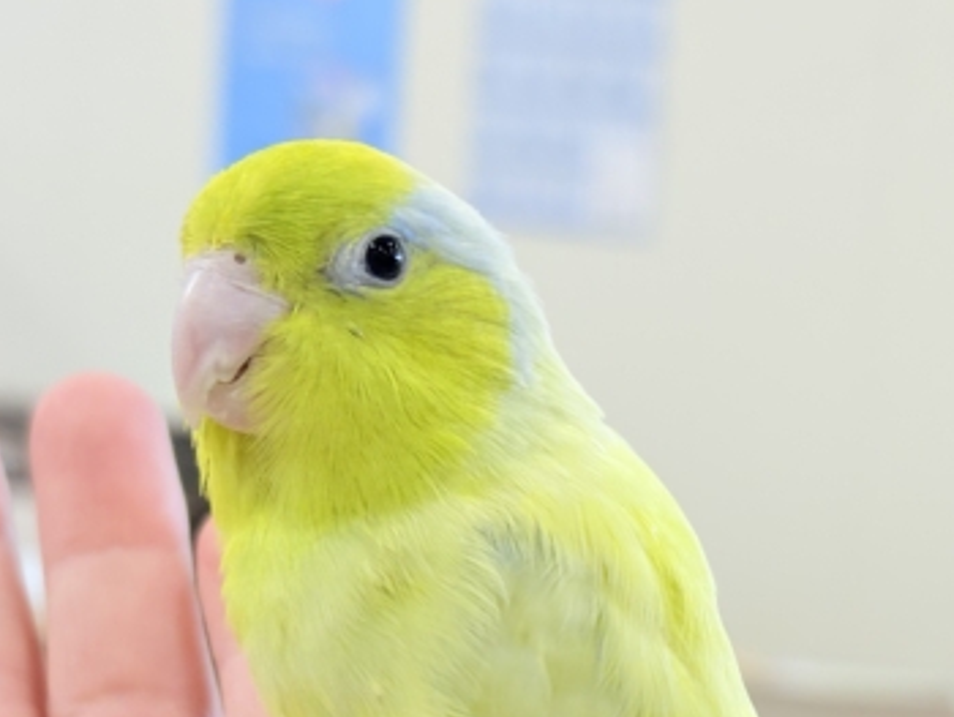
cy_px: 602
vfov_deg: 15.5
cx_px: 810
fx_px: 2620
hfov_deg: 20.3
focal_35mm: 95
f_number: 1.6
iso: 64
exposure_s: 1/100
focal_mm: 5.96
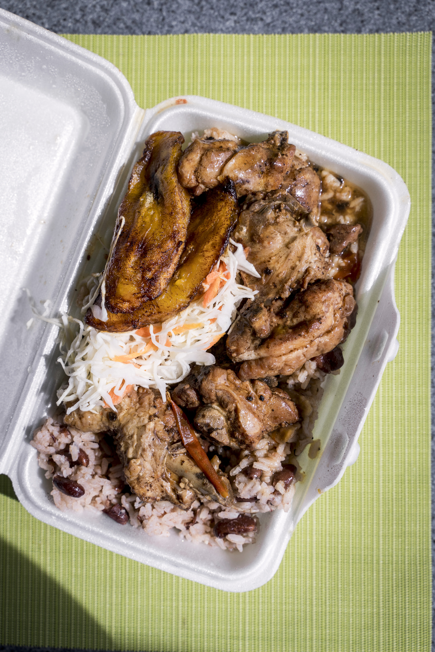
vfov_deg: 45.4
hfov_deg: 31.2
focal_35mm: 43
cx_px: 218
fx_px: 779
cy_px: 326
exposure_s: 1/800
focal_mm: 43
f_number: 6.3
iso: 400
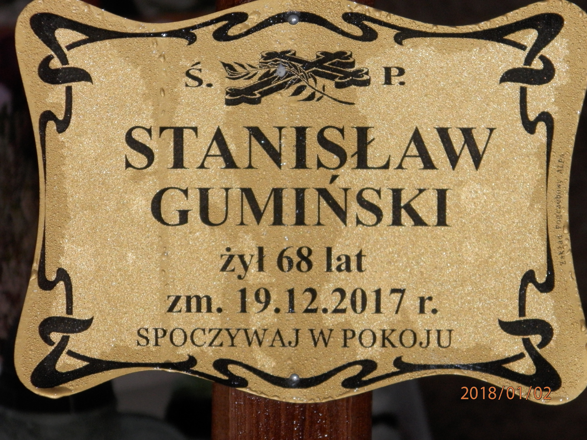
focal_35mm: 335
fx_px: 5681
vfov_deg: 4.4
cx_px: 294
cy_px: 220
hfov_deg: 5.9
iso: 200
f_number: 5.6
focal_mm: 59.8
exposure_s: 1/200
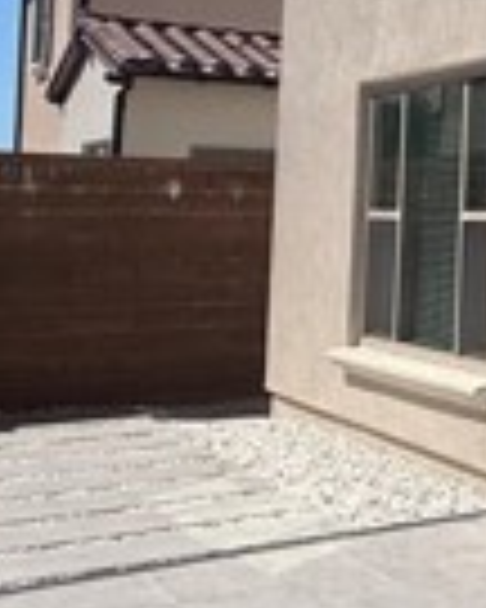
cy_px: 185
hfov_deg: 12.1
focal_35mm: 65
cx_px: 1400
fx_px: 1169
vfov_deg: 28.9
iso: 50
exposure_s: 1/2841
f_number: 2.2
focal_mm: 2.22
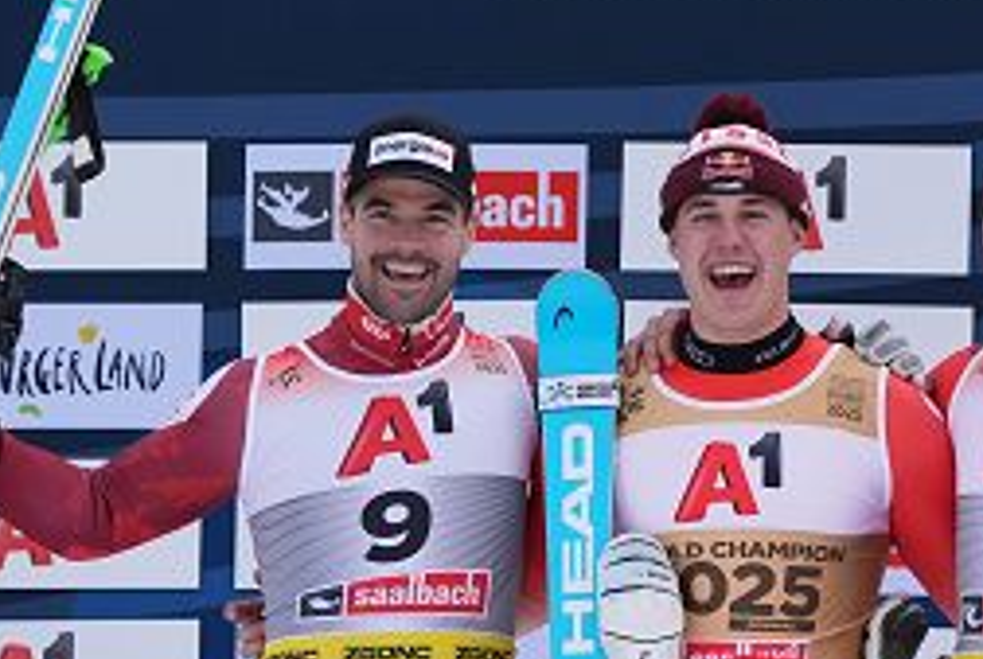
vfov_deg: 3.4
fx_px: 11133
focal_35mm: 407
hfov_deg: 5.1
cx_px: 827
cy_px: 263
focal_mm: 200
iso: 800
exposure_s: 1/1600
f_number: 6.3
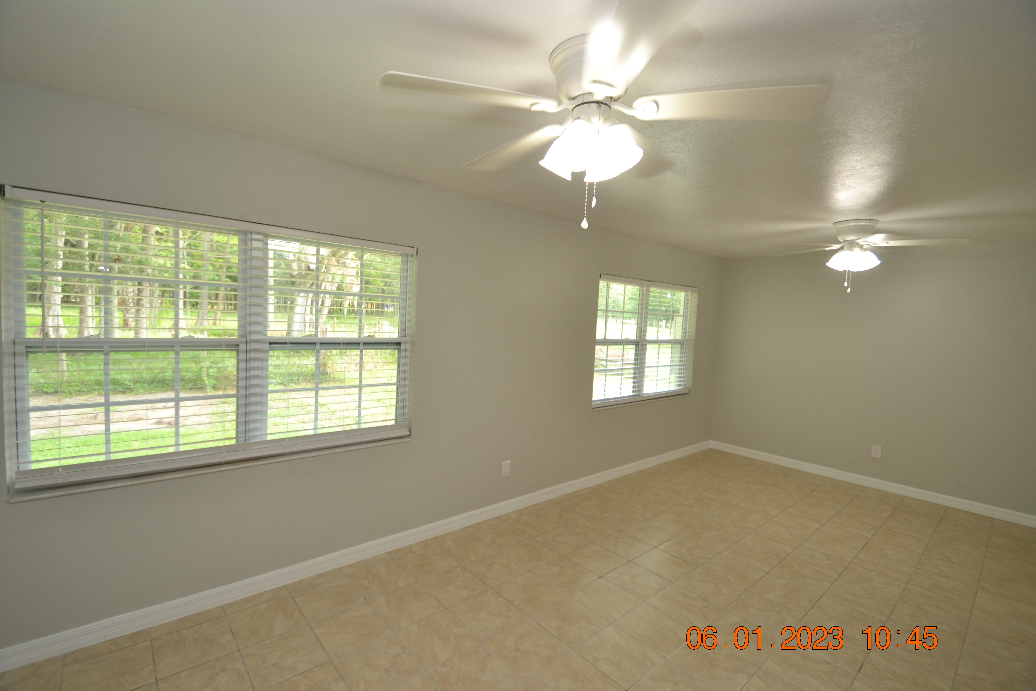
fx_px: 432
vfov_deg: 77.3
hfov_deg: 100.4
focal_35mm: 15
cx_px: 518
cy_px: 346
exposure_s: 1/100
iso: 400
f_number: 5
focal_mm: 10
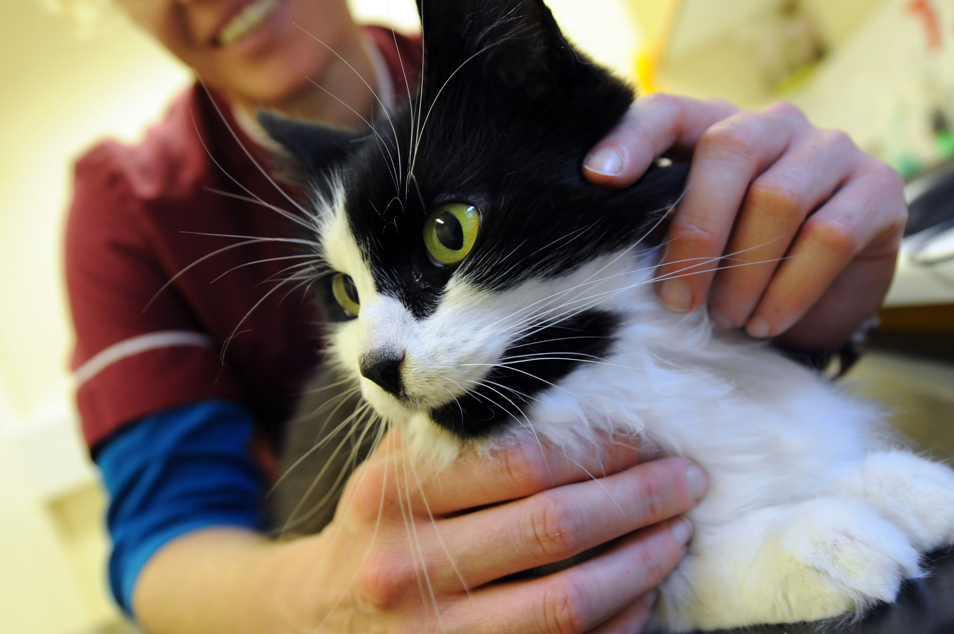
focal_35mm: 32
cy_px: 317
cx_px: 477
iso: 800
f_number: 4
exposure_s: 1/40
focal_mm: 21
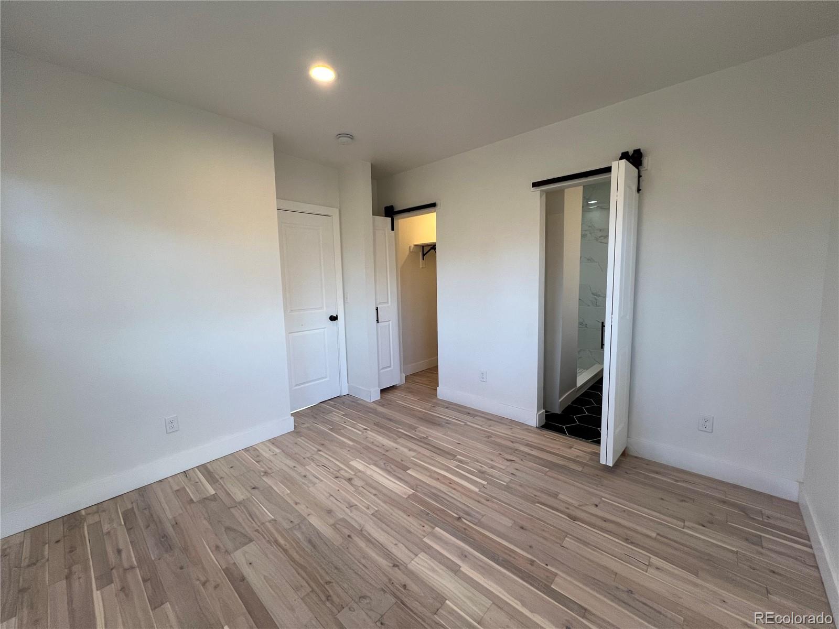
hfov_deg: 106.2
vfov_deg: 89.9
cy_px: 314
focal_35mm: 13
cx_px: 420
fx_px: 315
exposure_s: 1/120
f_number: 1.8
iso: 125
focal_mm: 1.57
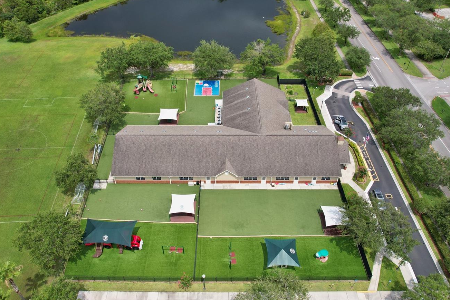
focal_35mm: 27
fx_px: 338
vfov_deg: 47.9
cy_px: 138
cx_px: 222
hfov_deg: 67.4
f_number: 2.8
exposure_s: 1/4000
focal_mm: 8.38
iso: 200
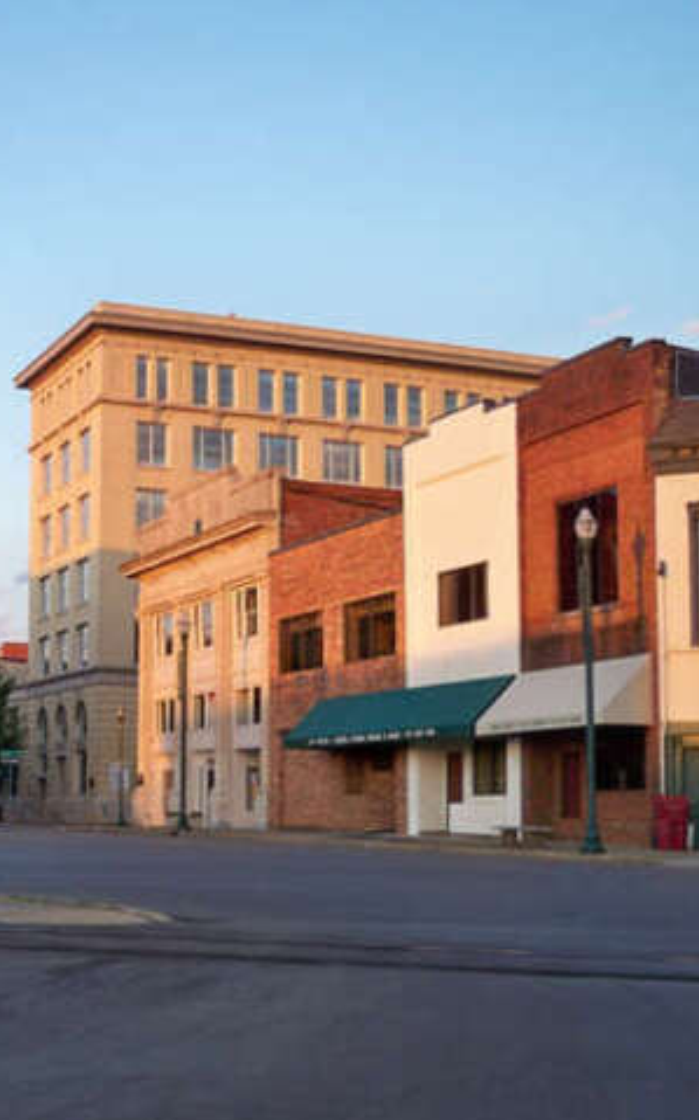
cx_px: -84
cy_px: 585
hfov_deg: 19.9
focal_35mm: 62
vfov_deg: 33.0
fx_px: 1891
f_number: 3.1
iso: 64
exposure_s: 1/100
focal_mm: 6.3
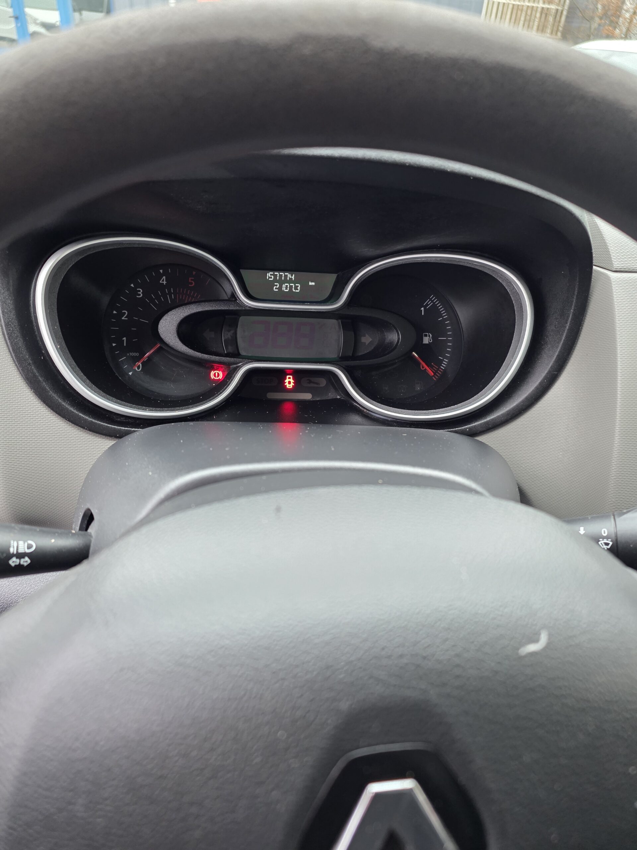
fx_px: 564
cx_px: 318
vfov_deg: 73.9
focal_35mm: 23
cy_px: 425
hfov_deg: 58.9
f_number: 1.7
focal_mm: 6.25
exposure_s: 1/100
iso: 500
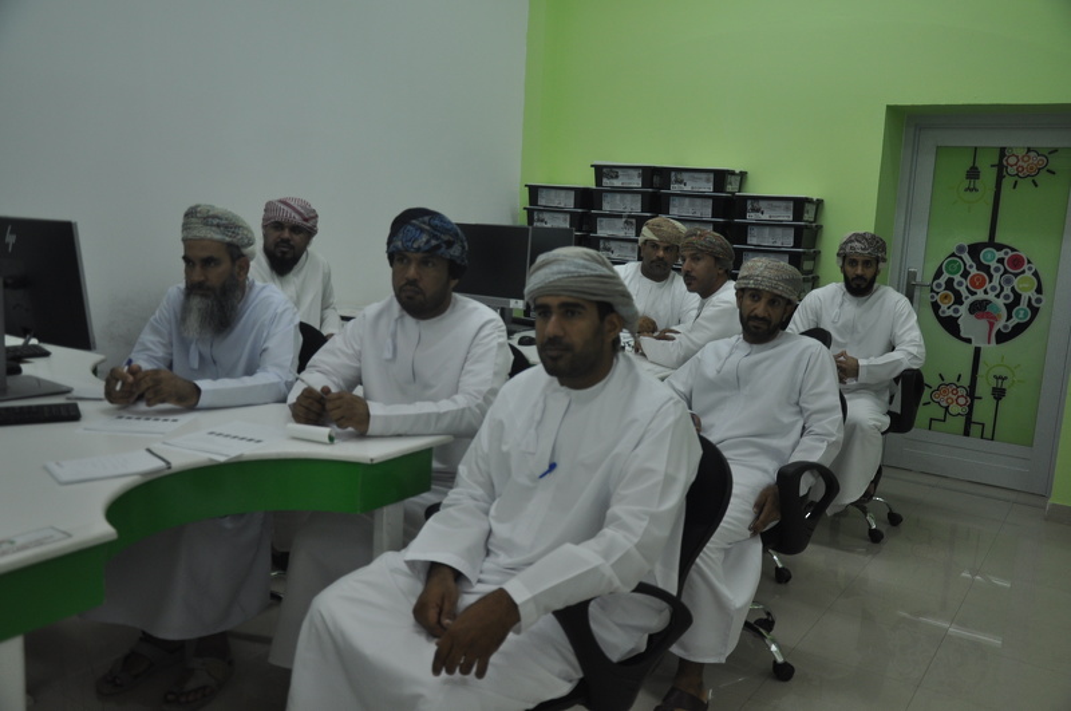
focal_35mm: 32
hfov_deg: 59.6
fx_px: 936
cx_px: 536
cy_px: 356
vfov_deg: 41.6
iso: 400
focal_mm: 21
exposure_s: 1/80
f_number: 4.5
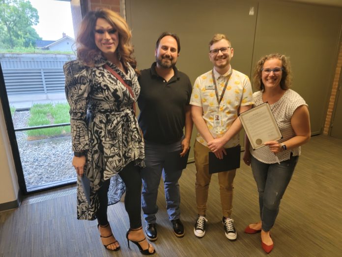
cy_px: 128
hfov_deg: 71.6
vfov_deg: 56.8
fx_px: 237
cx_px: 171
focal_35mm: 24
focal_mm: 6.7
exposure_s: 1/60
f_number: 1.8
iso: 200
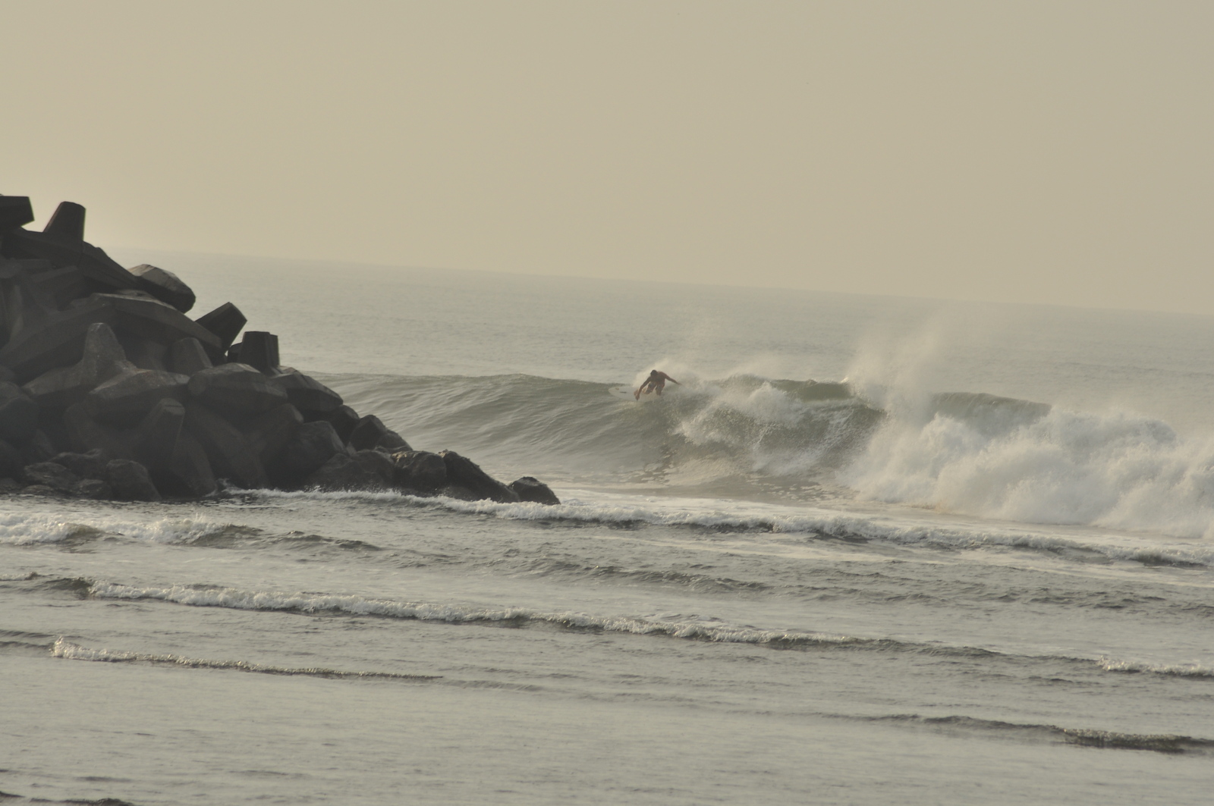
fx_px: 15158
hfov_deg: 4.6
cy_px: 403
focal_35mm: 450
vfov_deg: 3.0
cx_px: 607
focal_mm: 300
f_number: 9
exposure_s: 1/500
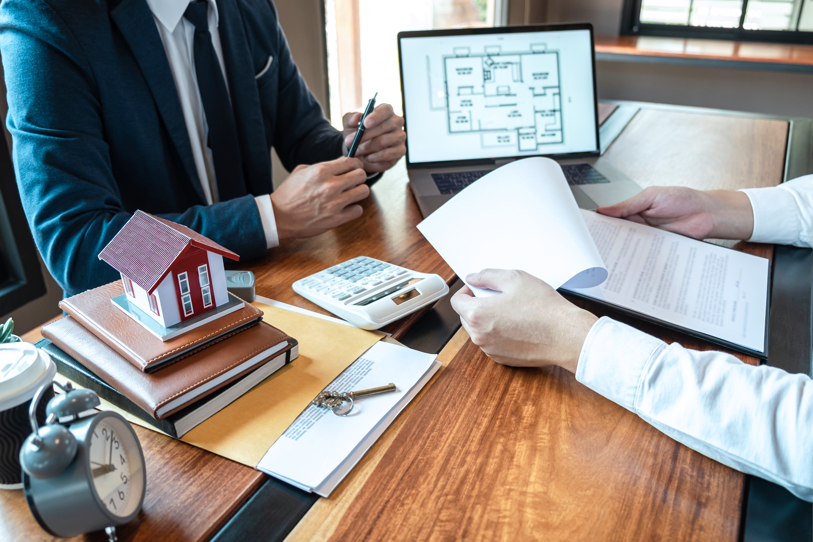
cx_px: 406
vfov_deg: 45.0
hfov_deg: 63.7
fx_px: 655
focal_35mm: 29
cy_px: 271
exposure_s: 1/100
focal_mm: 19.6
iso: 400
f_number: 2.8
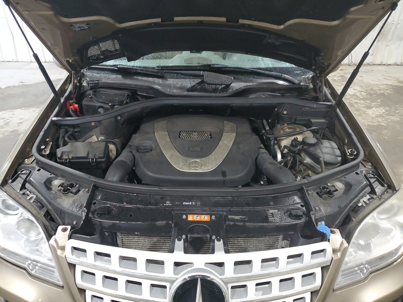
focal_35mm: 26
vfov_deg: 53.1
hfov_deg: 67.3
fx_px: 303
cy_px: 151
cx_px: 202
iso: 234
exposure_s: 1/60.2
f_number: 1.5
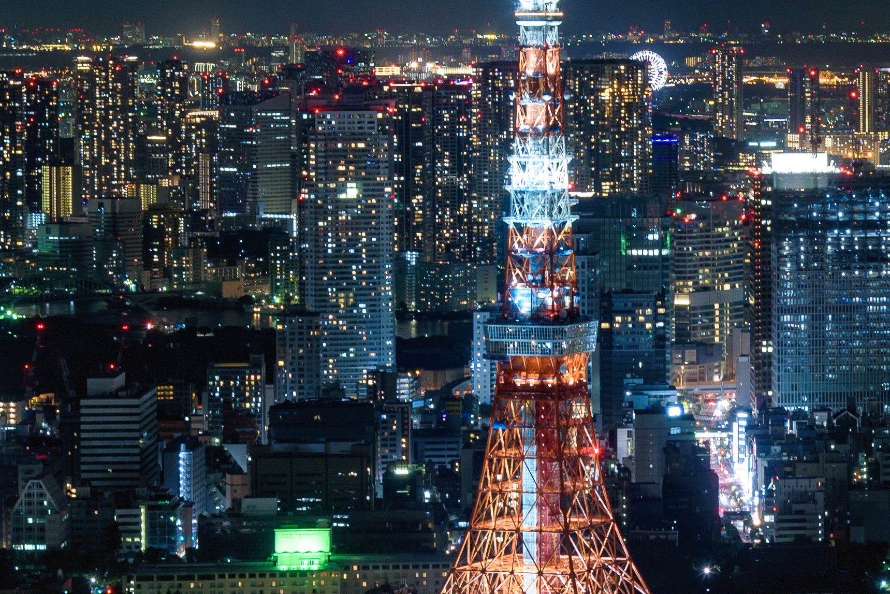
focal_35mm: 175
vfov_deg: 7.8
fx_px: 4327
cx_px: 1091
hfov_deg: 11.5
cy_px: 85
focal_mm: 50
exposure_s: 5
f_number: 8
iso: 100
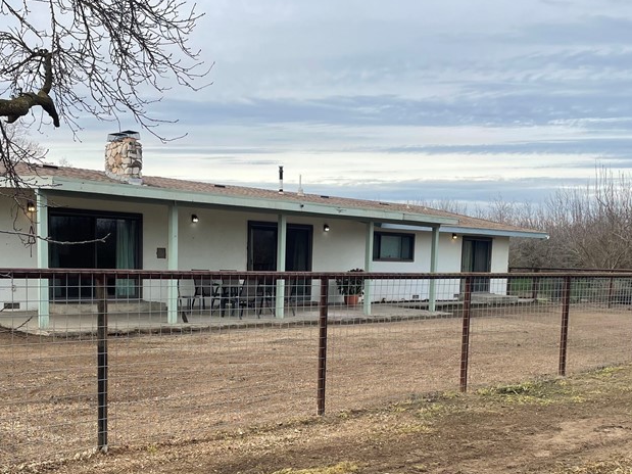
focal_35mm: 43
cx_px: 292
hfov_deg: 43.8
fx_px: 785
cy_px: 347
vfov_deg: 33.0
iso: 32
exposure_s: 1/1024
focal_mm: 4.2
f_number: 1.6
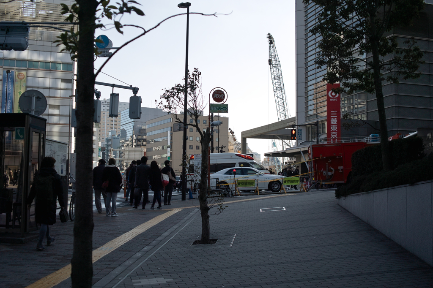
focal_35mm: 41
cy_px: 144
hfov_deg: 47.4
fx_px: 493
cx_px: 216
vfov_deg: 32.6
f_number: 2.8
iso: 100
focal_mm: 24.2
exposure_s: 1/1250
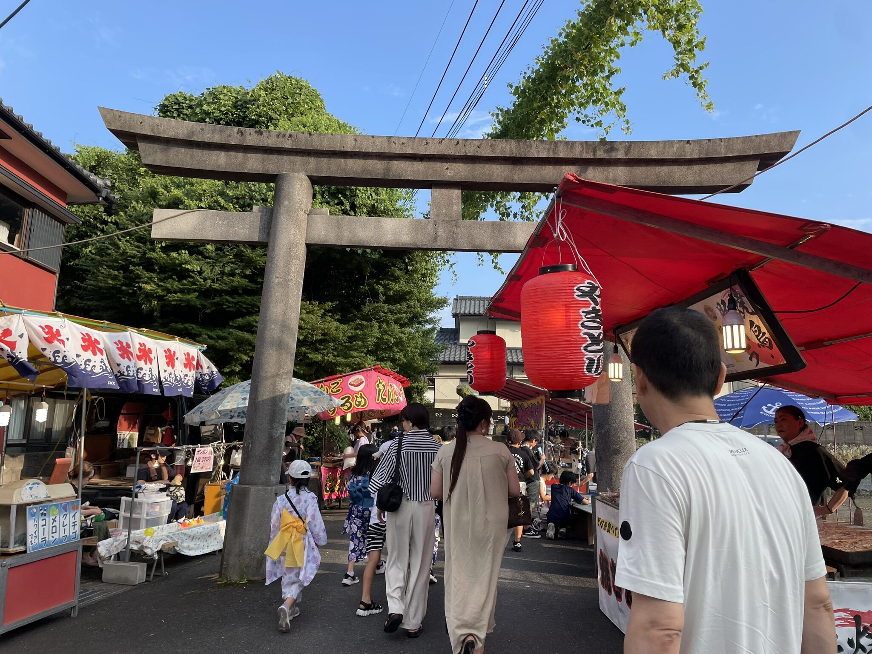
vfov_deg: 53.1
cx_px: 436
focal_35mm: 26
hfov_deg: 67.3
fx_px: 655
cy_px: 327
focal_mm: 4.2
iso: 32
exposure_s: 1/1114
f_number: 1.6
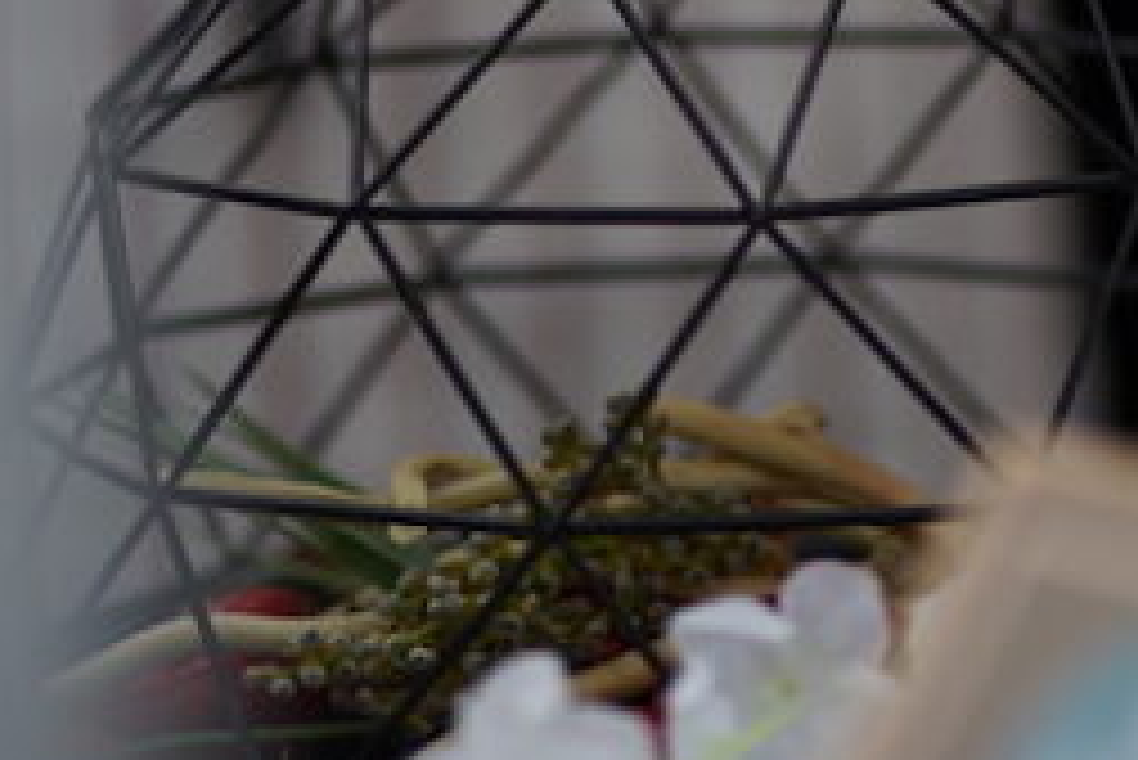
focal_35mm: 258
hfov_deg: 8.0
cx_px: 751
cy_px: -184
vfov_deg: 5.3
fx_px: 8160
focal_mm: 85
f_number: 1.8
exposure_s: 1/200
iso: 125
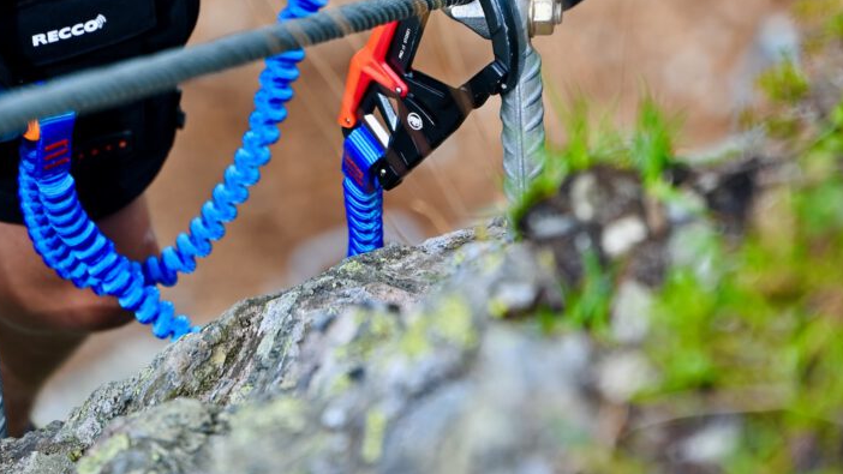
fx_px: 7332
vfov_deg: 3.7
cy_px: -16
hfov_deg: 6.6
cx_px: 425
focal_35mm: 328
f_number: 6.3
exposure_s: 1/500
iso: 250
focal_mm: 200
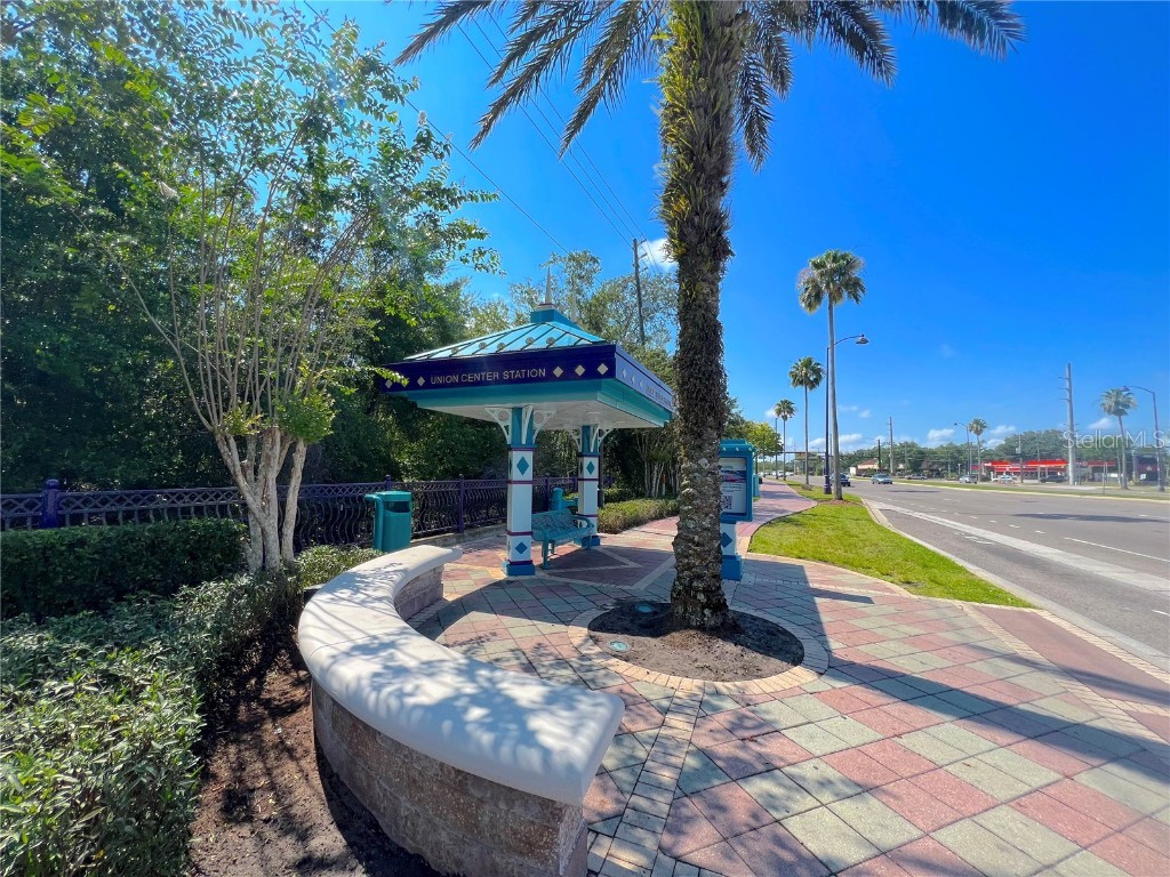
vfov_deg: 89.9
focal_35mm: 13
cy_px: 438
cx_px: 585
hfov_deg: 106.2
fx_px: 439
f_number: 1.8
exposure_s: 1/1206
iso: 32
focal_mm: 1.57
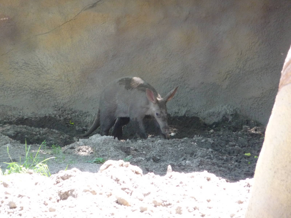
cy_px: 109
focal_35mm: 280
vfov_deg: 5.3
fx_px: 2354
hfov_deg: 7.1
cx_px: 146
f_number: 4.9
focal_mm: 47
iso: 400
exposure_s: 1/60
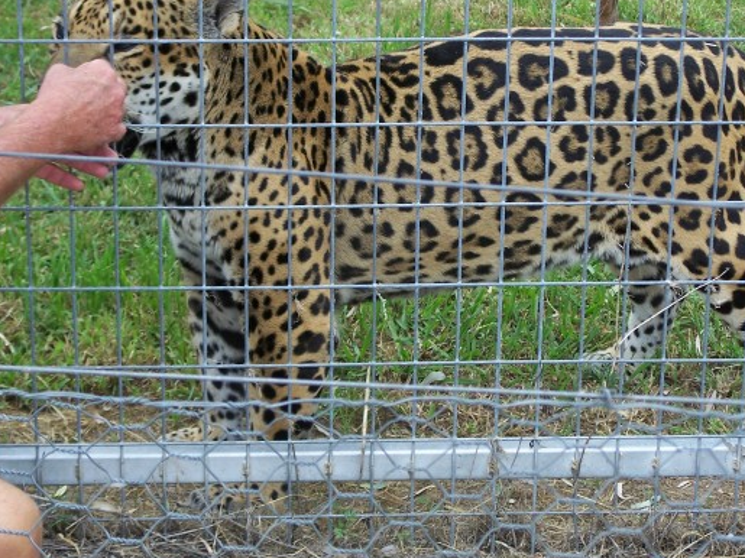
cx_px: 399
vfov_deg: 13.3
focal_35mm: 111
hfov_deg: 17.7
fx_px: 2388
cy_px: 252
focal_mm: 14.7
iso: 64
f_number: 3.2
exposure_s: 1/200
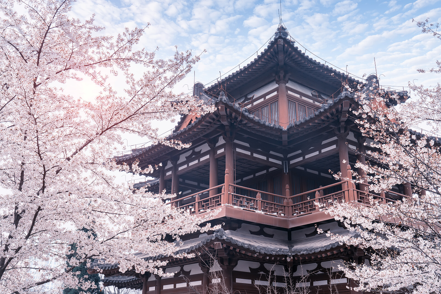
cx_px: 220
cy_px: 147
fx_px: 502
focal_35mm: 41
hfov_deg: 47.4
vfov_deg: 32.6
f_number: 9
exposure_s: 1/250
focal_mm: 41
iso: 320
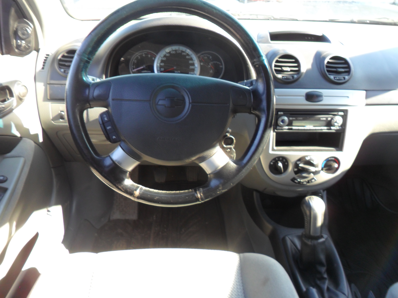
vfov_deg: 51.4
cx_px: 199
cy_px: 149
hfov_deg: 65.3
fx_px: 310
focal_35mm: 27
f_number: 3.5
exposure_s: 1/30
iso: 80
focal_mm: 4.9
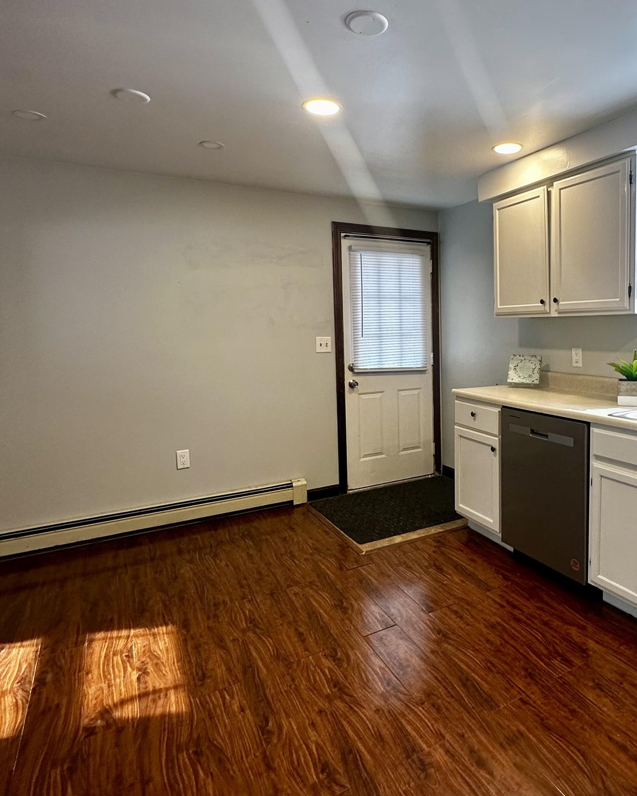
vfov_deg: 74.9
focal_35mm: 22
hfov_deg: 61.4
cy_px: 363
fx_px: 518
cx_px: 431
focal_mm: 2.22
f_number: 2.2
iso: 125
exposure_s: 1/99
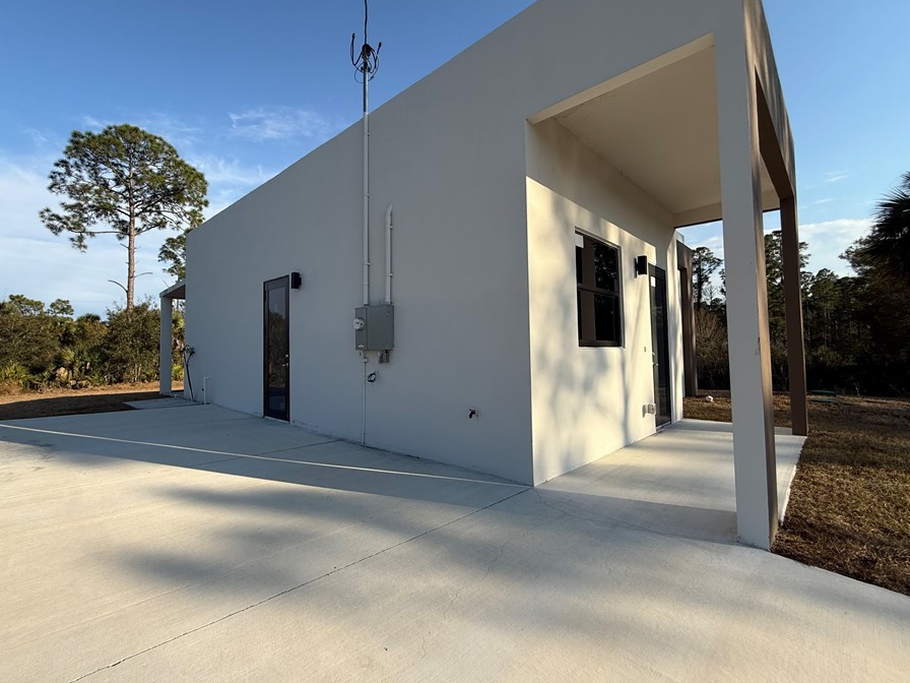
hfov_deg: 93.9
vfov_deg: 78.1
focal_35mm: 16
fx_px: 421
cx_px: 391
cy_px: 331
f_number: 2.2
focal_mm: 2.22
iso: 50
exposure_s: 1/1534
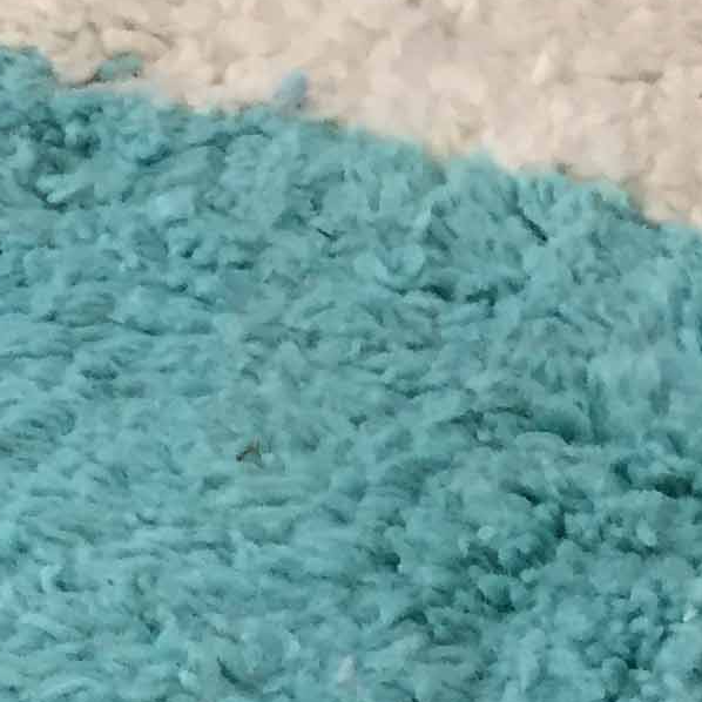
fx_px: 3212
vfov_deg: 10.7
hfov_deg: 12.3
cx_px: -28
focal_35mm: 140
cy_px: 1656
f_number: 2.2
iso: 40
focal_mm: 4.15
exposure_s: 1/33
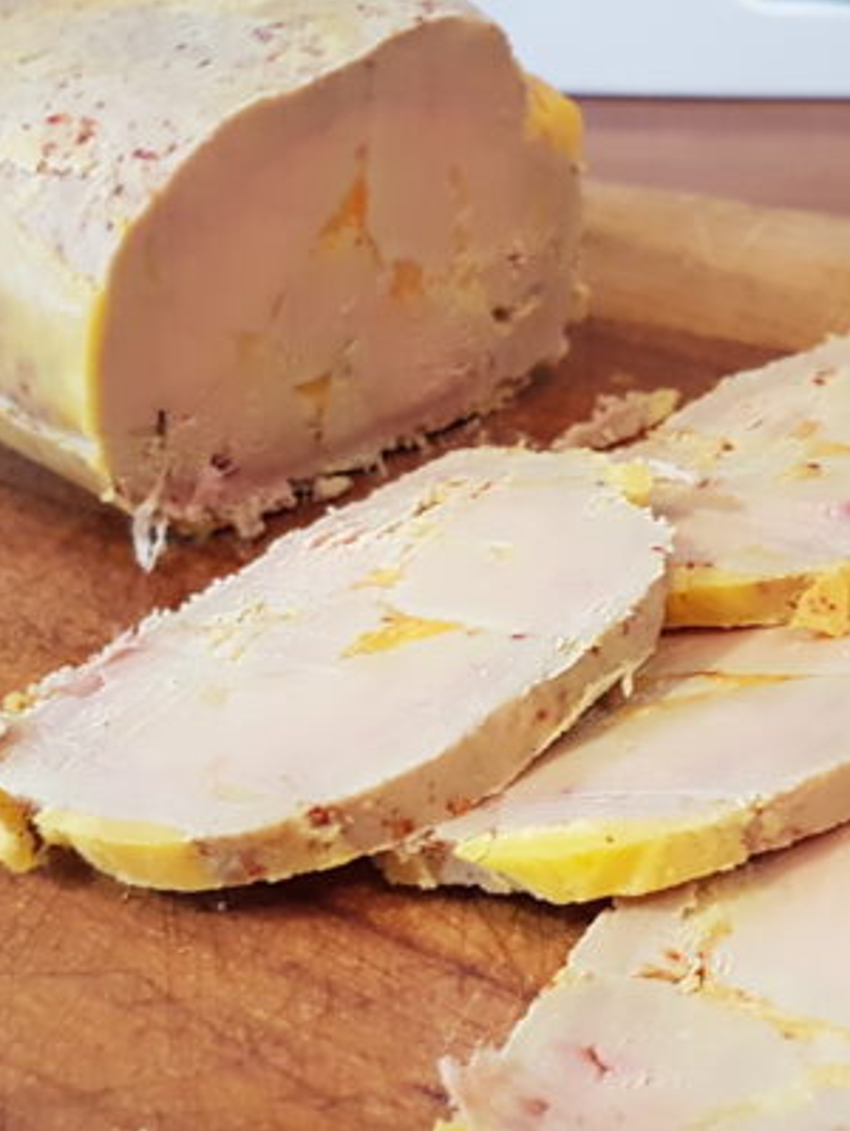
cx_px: 604
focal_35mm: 50
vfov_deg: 38.1
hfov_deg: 28.8
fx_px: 1634
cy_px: 612
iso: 160
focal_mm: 4.2
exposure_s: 1/33
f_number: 1.7
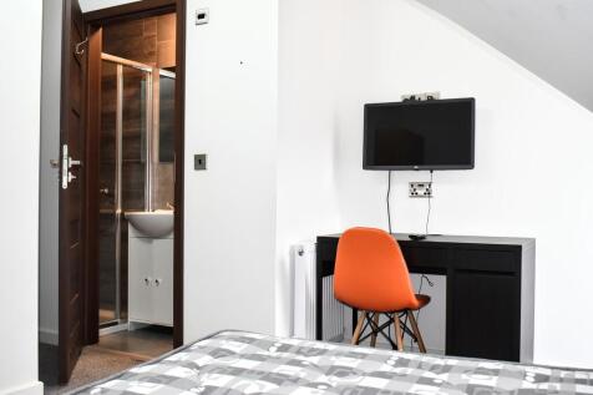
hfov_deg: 53.1
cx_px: 296
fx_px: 593
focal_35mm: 36
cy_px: 198
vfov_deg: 36.8
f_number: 5
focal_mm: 24
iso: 800
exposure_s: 1/100
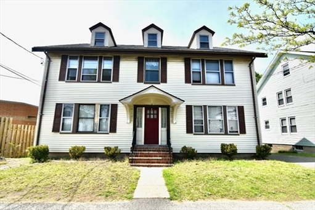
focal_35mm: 16
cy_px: 105
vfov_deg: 72.1
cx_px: 158
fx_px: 144
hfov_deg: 95.0
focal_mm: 11
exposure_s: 1/500
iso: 180
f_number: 8
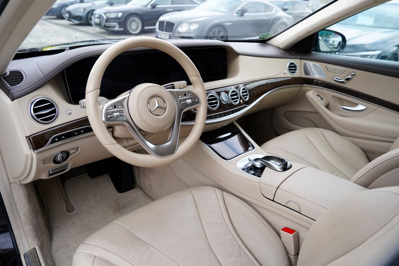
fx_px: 266
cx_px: 200
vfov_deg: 53.1
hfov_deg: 73.7
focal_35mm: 24
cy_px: 133
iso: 200
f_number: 4.5
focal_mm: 24
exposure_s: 1/160
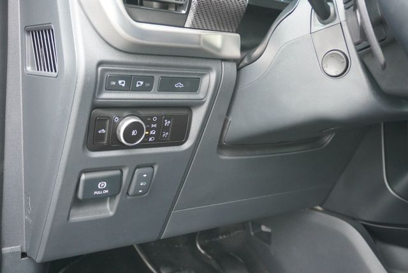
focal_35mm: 40
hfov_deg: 47.9
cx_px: 204
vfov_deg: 33.1
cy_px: 136
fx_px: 459
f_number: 4.5
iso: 2500
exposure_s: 1/160
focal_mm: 27
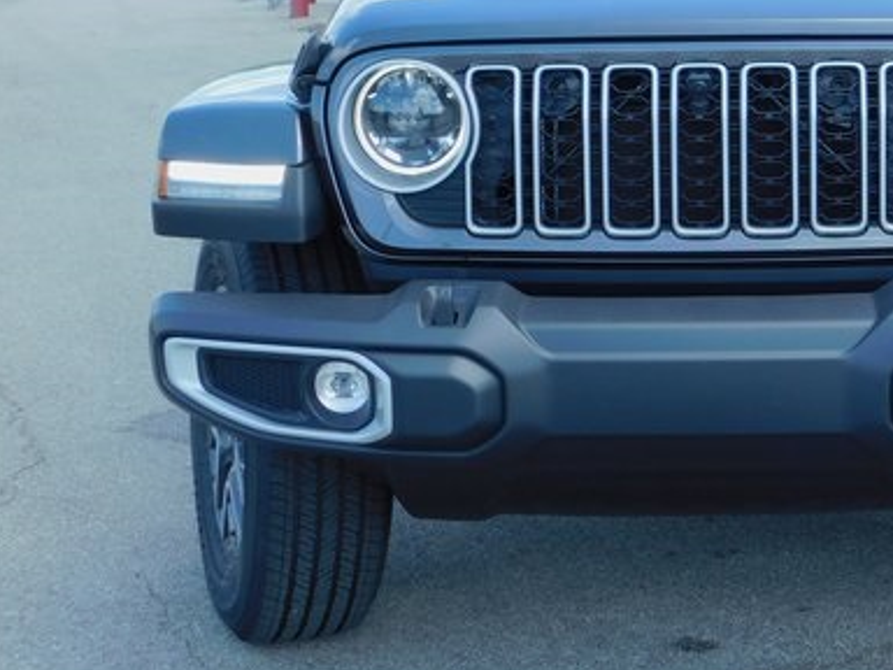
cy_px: 142
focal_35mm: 75
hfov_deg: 25.5
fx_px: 1935
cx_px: 726
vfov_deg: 19.5
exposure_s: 1/320
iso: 125
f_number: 3.7
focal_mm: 8
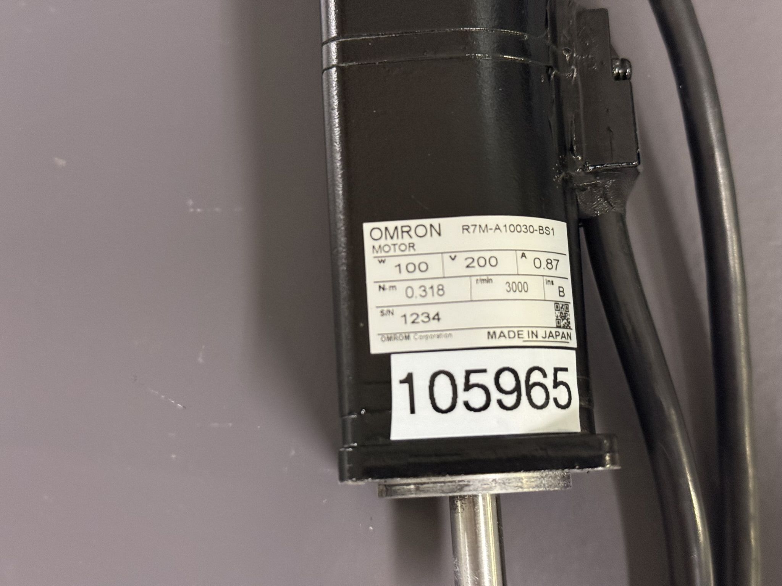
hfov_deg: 39.7
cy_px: 293
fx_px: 1084
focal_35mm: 48
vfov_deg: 30.3
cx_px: 391
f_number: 1.78
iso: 400
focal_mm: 6.76
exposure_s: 1/33
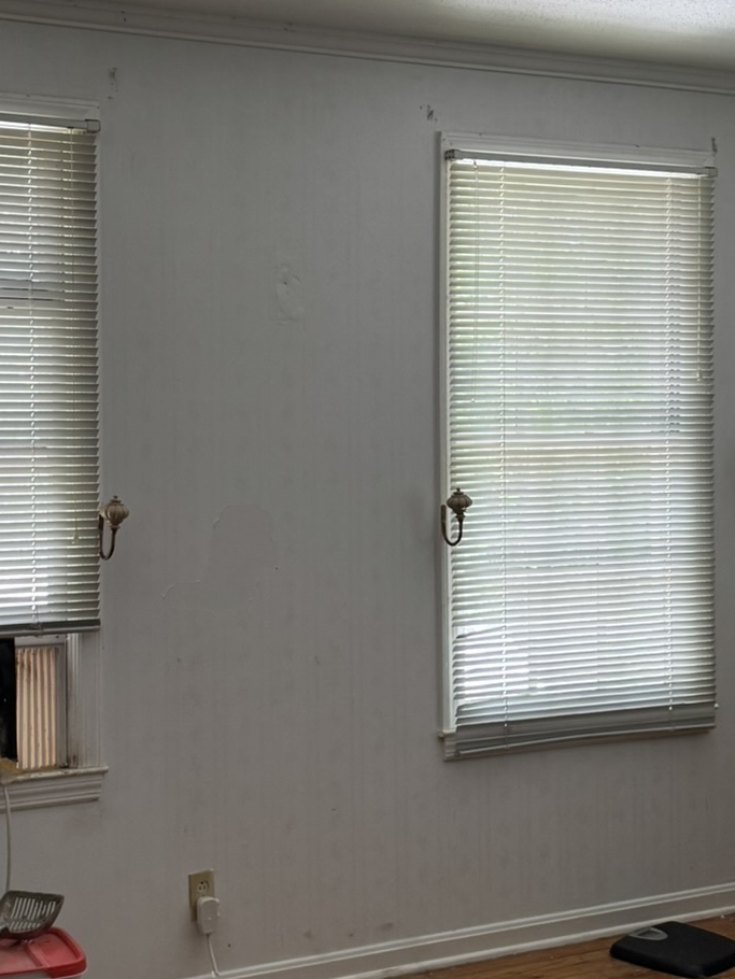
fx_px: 1528
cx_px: 178
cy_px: 445
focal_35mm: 54
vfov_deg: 35.5
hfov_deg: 26.7
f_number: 1.78
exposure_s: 1/121
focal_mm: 6.76
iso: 200
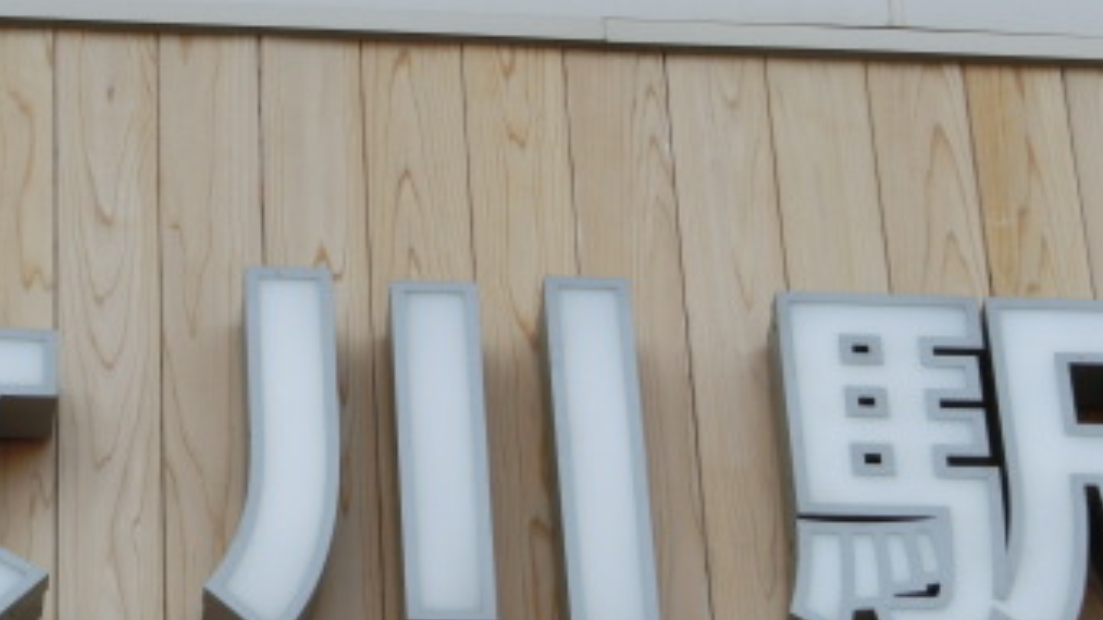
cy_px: 352
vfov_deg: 6.3
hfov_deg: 11.2
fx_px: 5615
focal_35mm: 192
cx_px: 388
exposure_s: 1/200
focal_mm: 16.5
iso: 80
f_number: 5.6
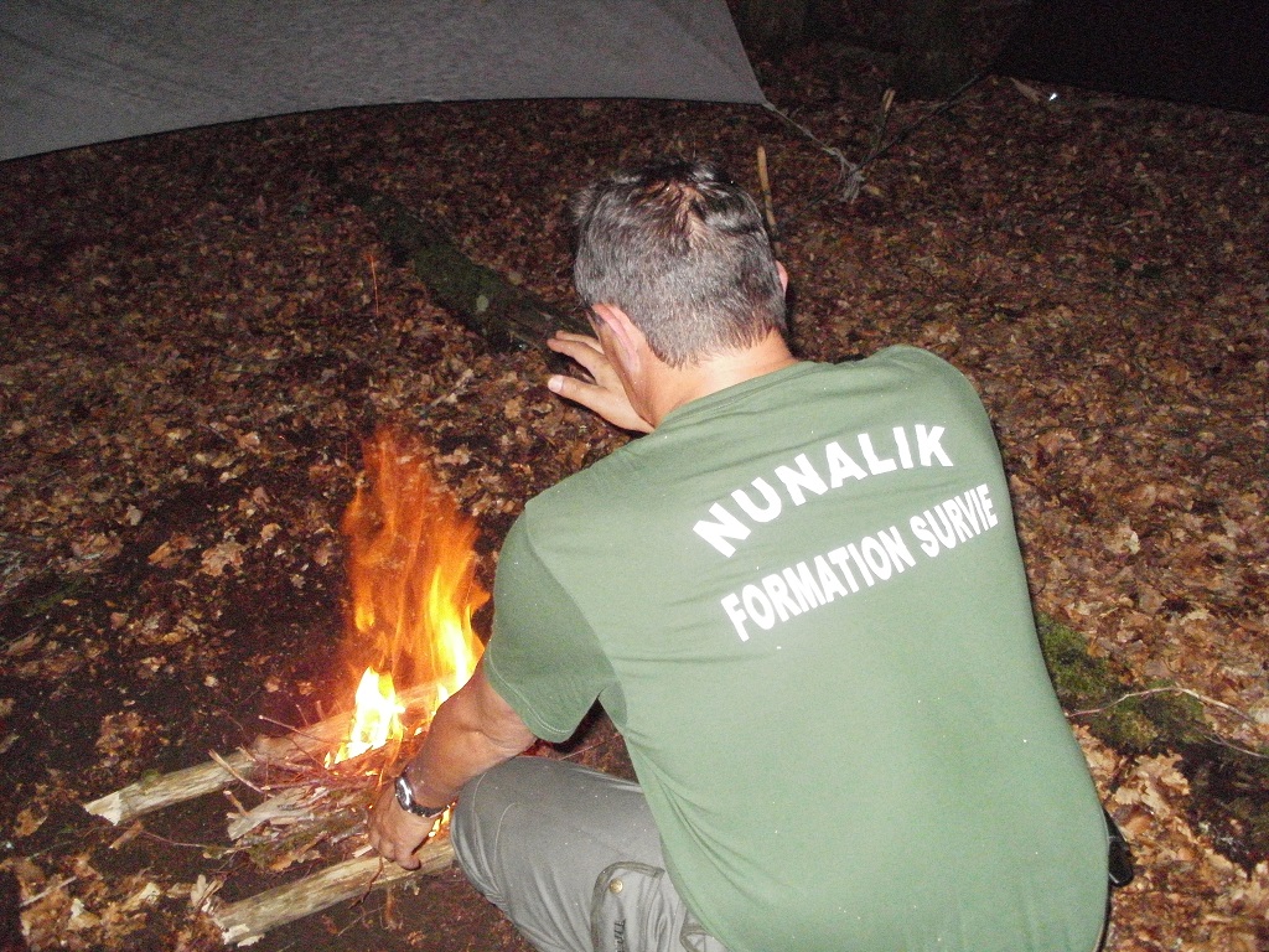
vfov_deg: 39.7
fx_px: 1320
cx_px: 634
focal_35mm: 36
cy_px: 476
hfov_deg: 51.4
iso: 800
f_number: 3.5
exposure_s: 1/30
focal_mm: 6.3
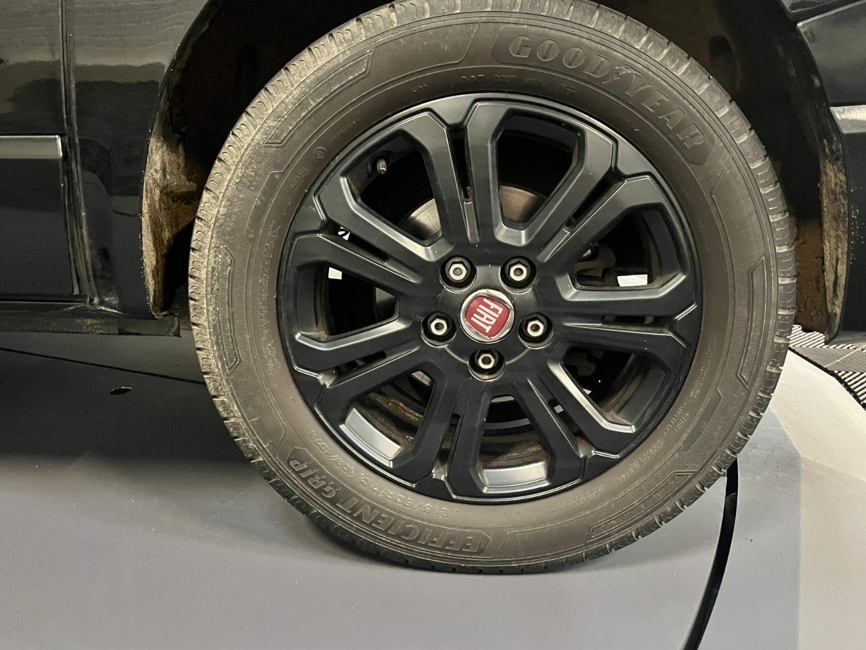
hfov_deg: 61.6
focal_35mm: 29
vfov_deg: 48.2
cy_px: 311
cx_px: 447
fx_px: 726
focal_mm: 5.1
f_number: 1.6
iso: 640
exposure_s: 1/25
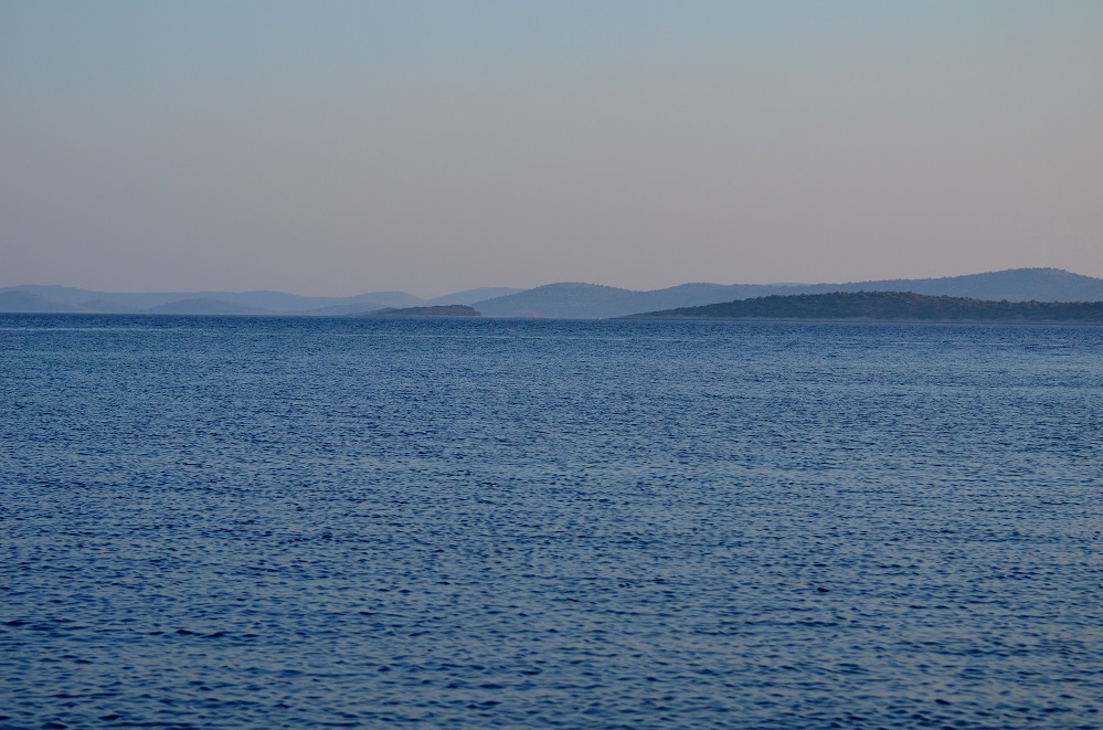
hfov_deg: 19.5
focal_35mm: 105
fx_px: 3209
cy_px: 365
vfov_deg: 13.0
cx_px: 552
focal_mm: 70
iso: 400
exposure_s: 1/1600
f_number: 4.5
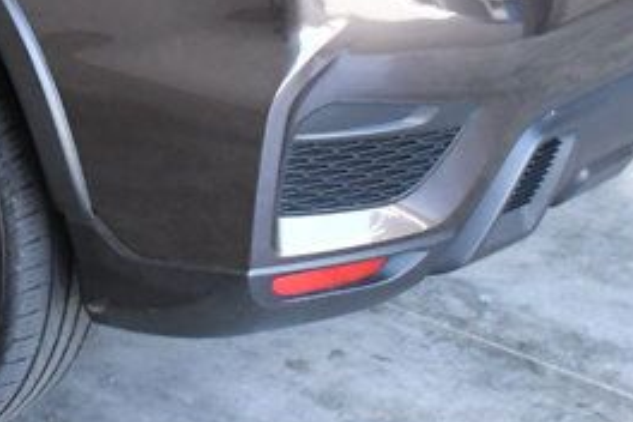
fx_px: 2321
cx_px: -110
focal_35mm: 132
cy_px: -192
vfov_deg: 10.1
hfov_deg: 15.0
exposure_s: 1/250
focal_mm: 23
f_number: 8
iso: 2500
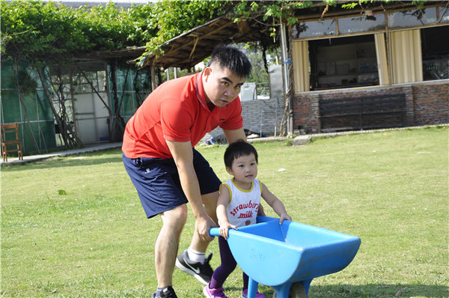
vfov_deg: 15.7
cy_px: 149
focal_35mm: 87
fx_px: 1083
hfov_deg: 23.4
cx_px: 224
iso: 200
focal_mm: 58
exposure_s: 1/200
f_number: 10
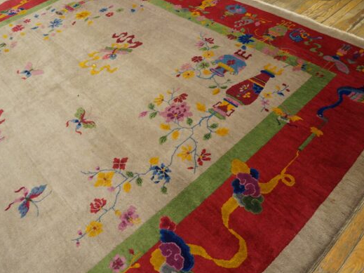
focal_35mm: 30
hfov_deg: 59.9
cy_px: 139
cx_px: 197
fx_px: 315
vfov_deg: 46.8
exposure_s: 1/160
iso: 2500
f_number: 4
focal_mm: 18
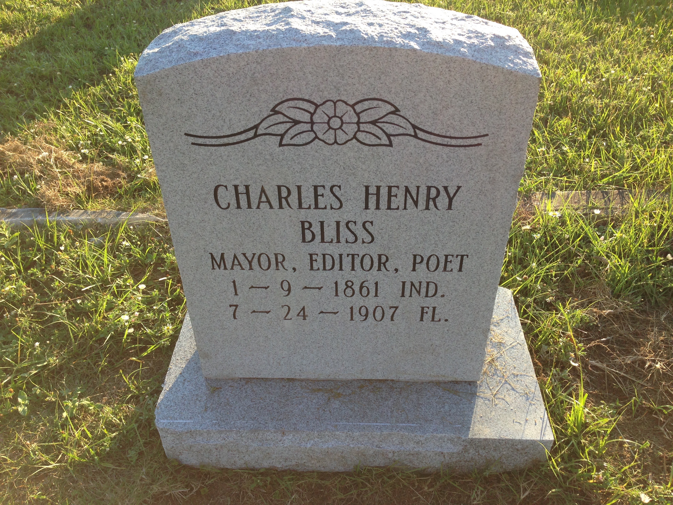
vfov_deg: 42.9
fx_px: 642
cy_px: 252
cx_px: 336
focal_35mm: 33
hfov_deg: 55.4
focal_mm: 4.12
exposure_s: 1/288
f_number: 2.4
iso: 50
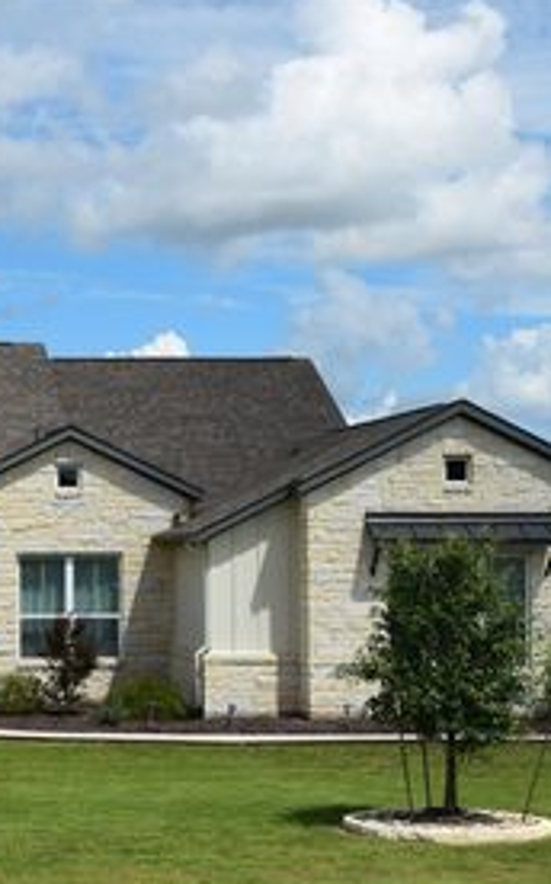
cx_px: 38
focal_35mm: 86
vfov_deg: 24.1
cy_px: 522
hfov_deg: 15.0
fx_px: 2069
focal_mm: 31
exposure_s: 1/500
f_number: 11
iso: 200
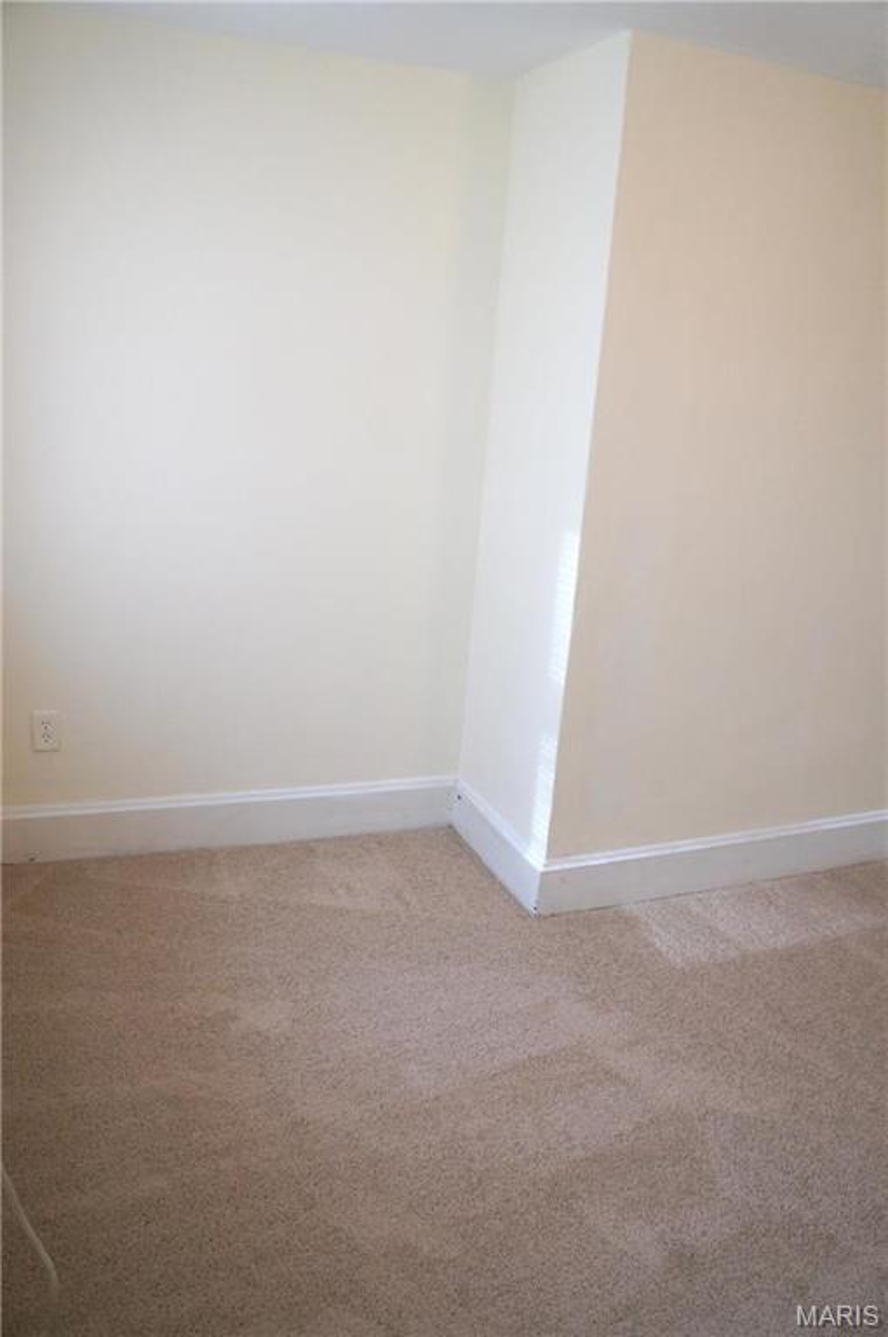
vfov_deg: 67.4
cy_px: 668
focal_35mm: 27
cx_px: 444
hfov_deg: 47.8
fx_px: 1002
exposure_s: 1/160
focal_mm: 18
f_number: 4
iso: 1250
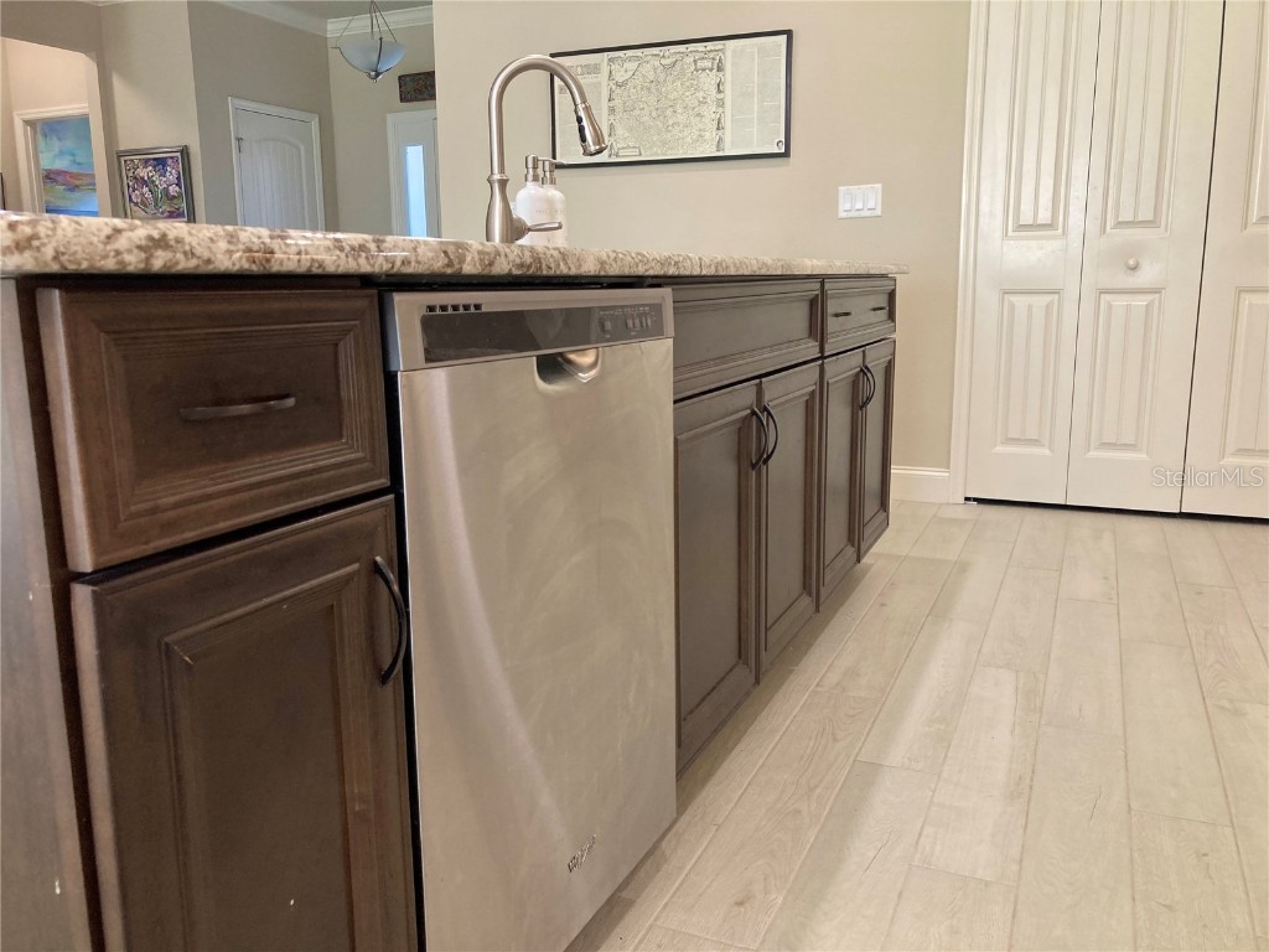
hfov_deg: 63.4
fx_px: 1026
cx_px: 634
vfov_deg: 49.7
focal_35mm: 28
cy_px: 476
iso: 50
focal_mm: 3.99
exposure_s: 1/60
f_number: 1.8
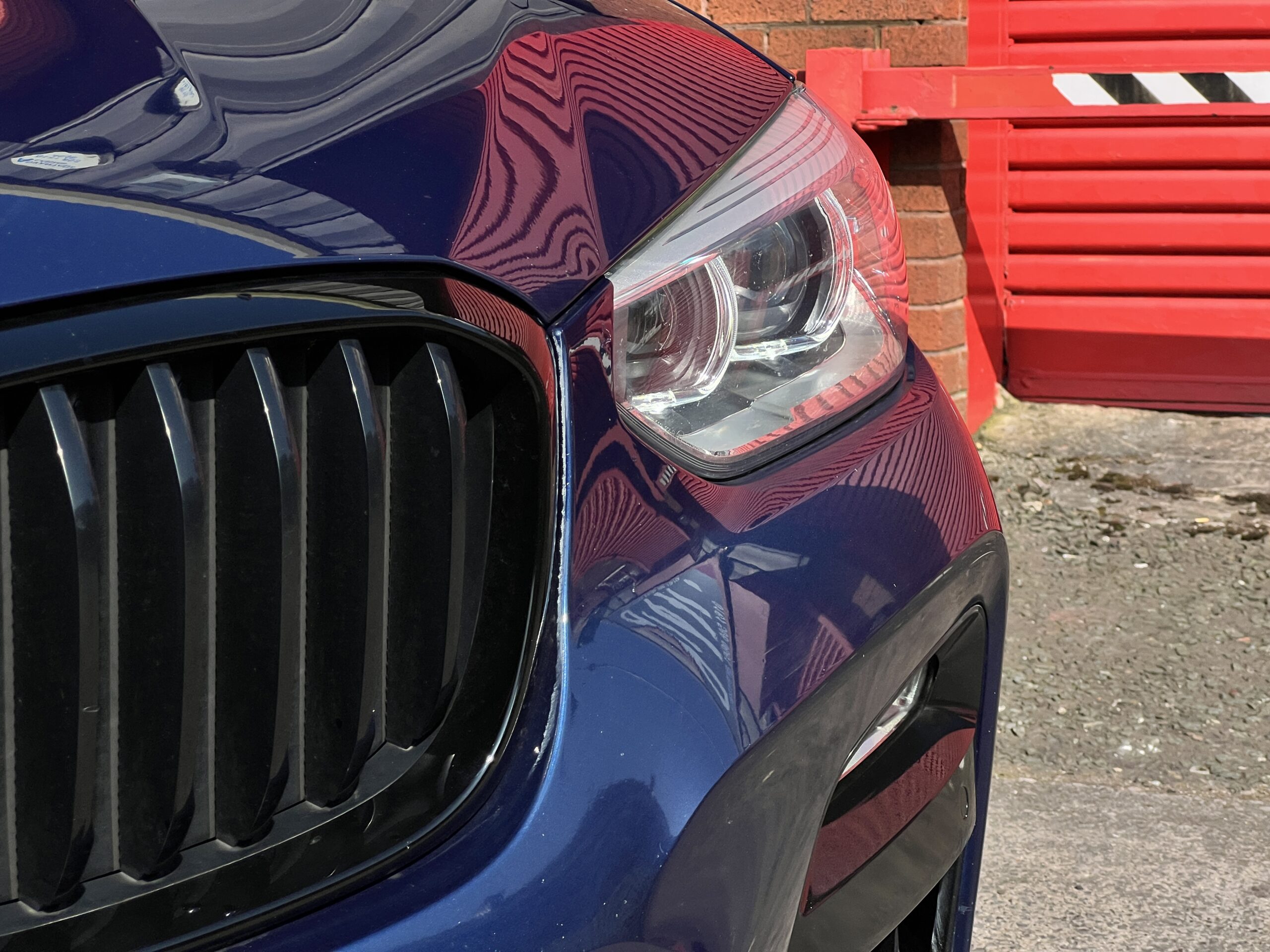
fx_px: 2825
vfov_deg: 19.1
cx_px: 635
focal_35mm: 77
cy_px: 476
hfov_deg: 25.3
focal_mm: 9
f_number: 2.8
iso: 32
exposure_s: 1/1393
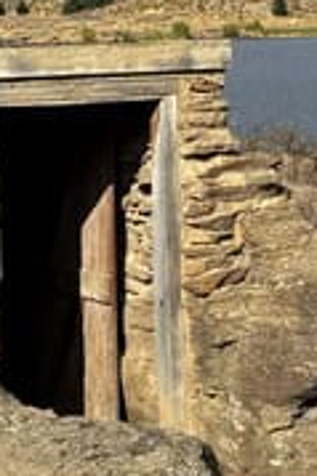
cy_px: 27
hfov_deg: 11.3
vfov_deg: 16.7
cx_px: 202
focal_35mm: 121
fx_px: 1601
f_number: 1.6
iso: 50
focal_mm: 6
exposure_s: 1/5618
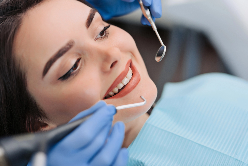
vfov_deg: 16.1
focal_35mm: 85
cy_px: 83
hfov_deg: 23.9
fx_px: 586
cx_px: 124
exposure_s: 1/125
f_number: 2
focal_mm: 85
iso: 400
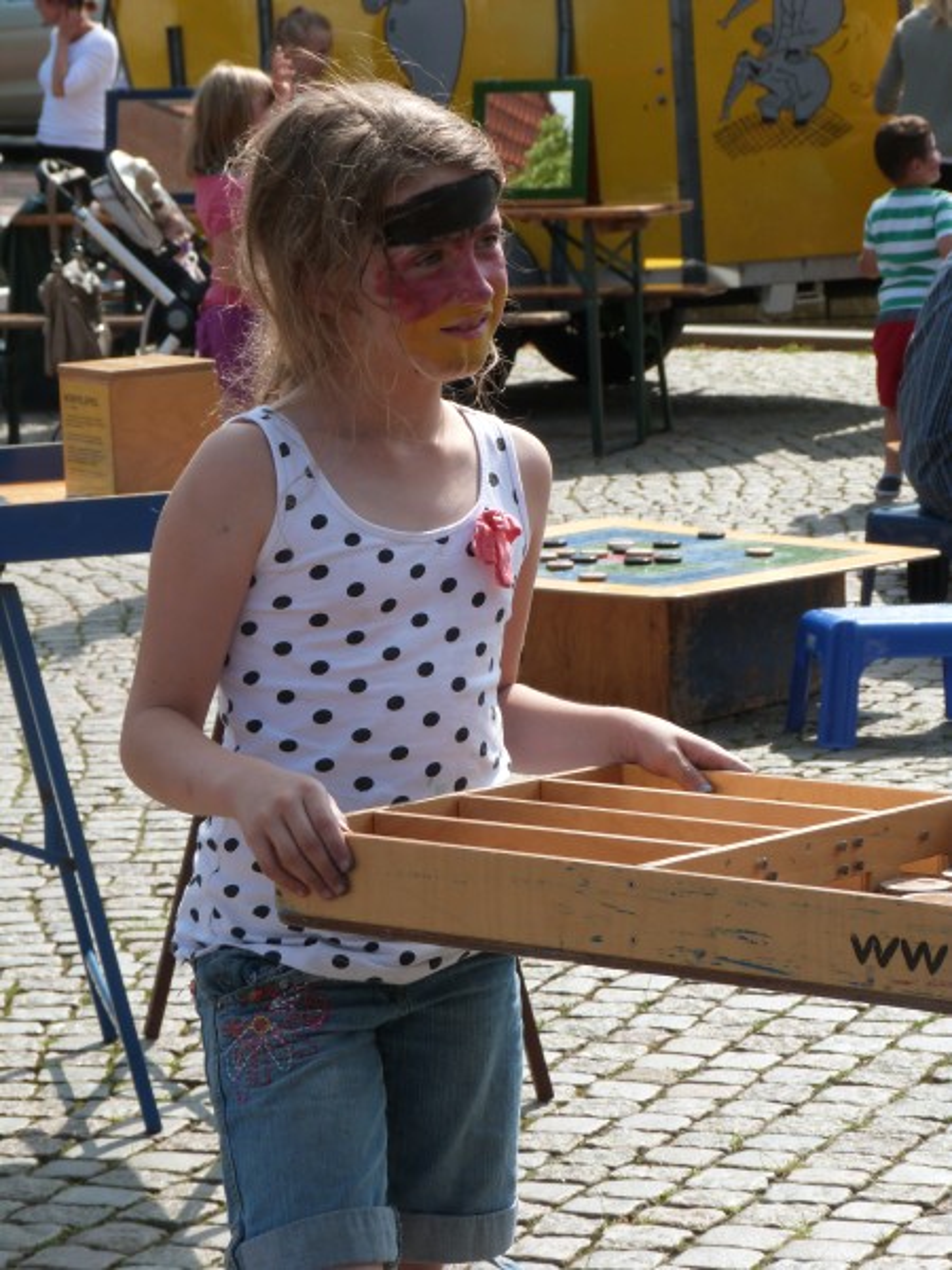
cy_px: 635
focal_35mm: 128
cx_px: 476
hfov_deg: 11.6
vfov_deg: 15.4
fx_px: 4694
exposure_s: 1/320
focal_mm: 23.1
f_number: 5.6
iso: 100
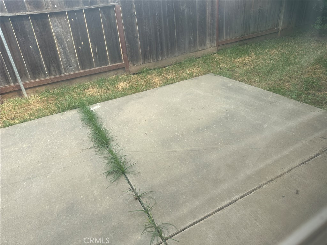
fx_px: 227
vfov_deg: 56.8
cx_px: 164
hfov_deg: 71.6
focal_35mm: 24
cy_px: 122
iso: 80
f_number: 1.78
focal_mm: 6.86
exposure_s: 1/1212
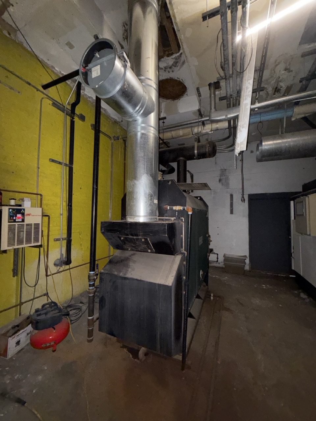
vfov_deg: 102.1
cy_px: 210
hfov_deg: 85.7
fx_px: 170
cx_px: 158
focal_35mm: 14
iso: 500
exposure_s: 1/16
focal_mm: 2.22
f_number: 2.2
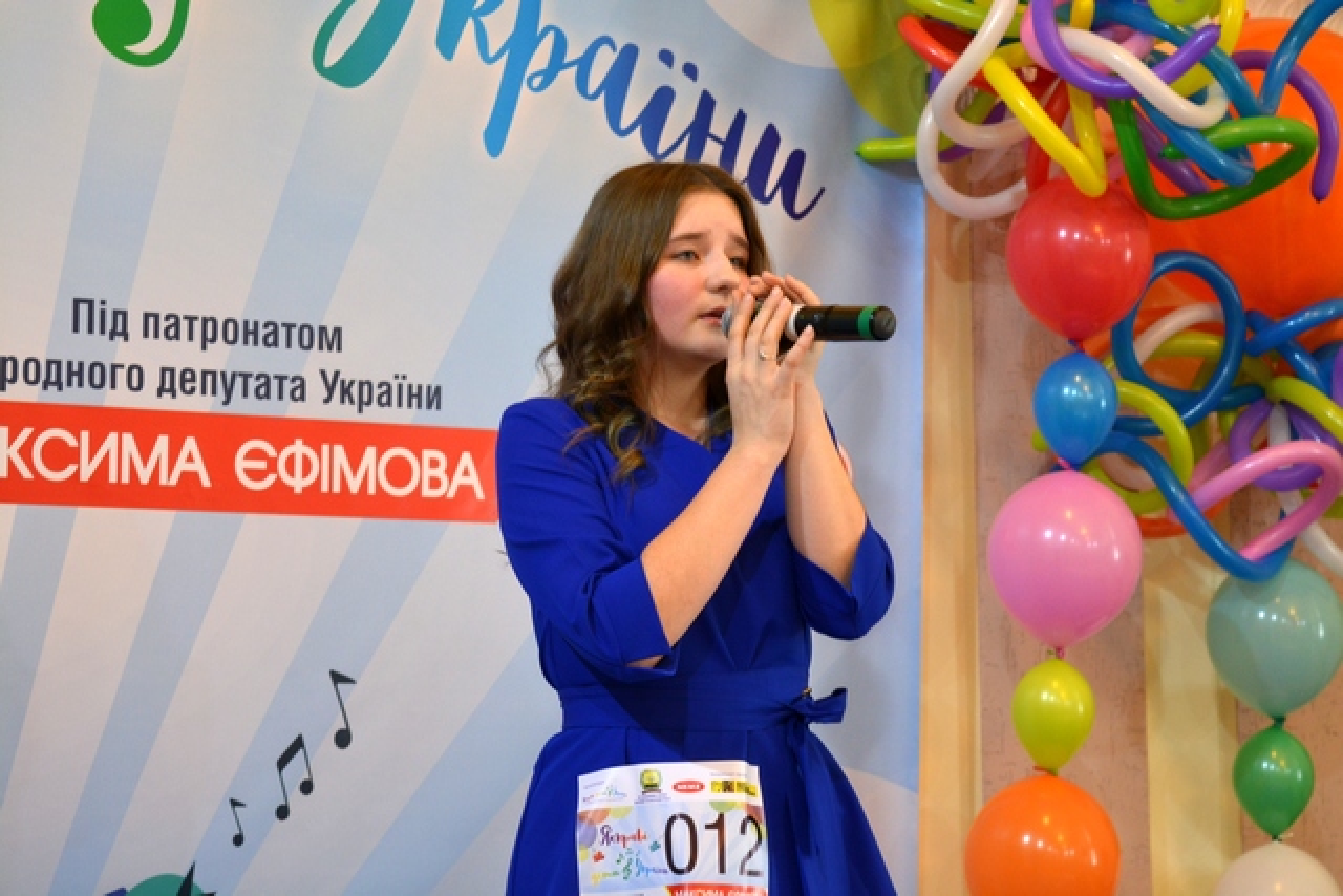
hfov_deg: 24.6
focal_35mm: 82
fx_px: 3078
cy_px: 448
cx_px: 672
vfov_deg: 16.6
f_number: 5.6
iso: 800
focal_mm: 55
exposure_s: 1/40
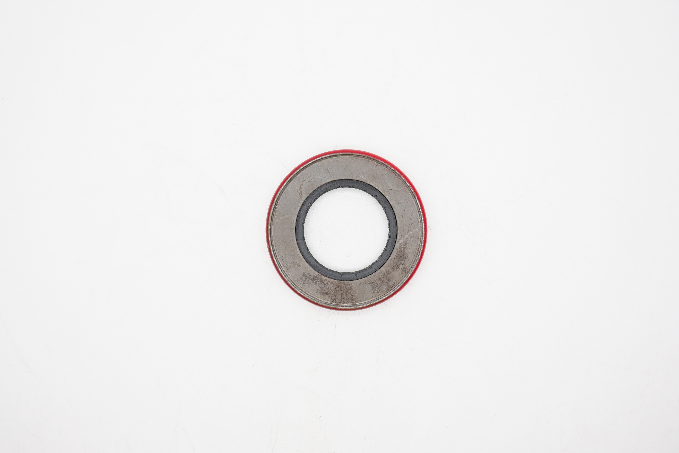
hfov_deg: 43.6
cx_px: 340
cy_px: 226
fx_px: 849
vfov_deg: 29.9
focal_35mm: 45
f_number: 11
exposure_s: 1/60
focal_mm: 30
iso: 500
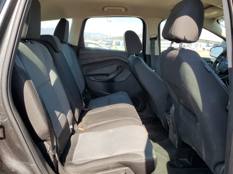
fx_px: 175
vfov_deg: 53.1
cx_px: 116
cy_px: 87
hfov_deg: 67.3
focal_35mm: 26
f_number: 1.5
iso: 50
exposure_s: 1/667
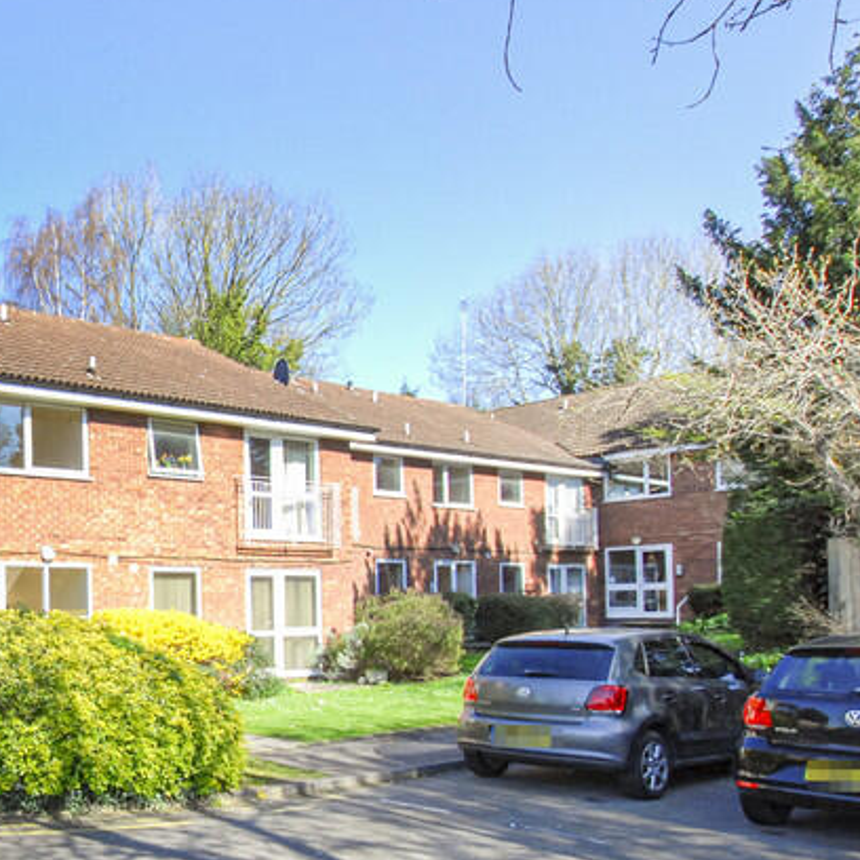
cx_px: 36
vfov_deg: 50.0
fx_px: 899
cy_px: 589
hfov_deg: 44.8
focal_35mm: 32
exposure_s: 1/400
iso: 400
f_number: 5.6
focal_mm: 10
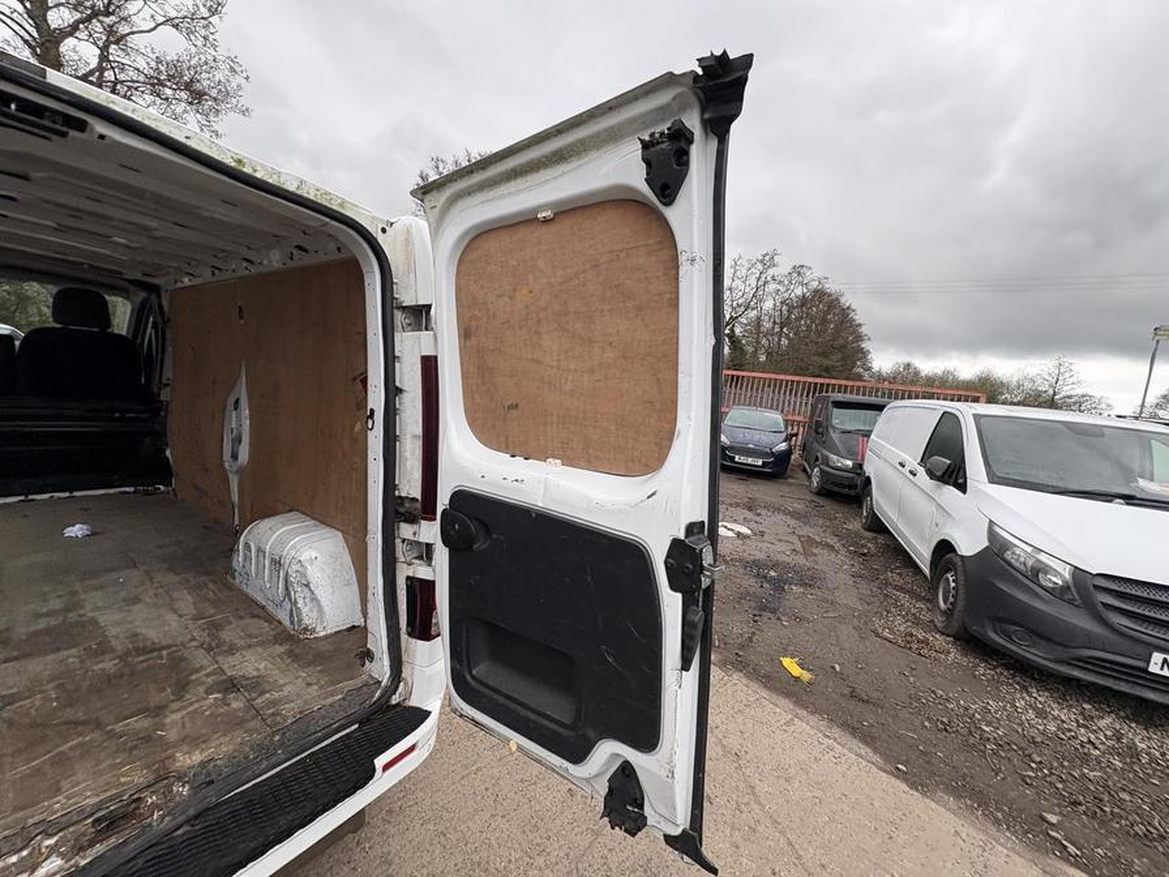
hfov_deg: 102.1
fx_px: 473
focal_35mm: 14
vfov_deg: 85.7
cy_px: 438
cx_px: 584
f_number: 2.2
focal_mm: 2.22
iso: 64
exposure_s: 1/120
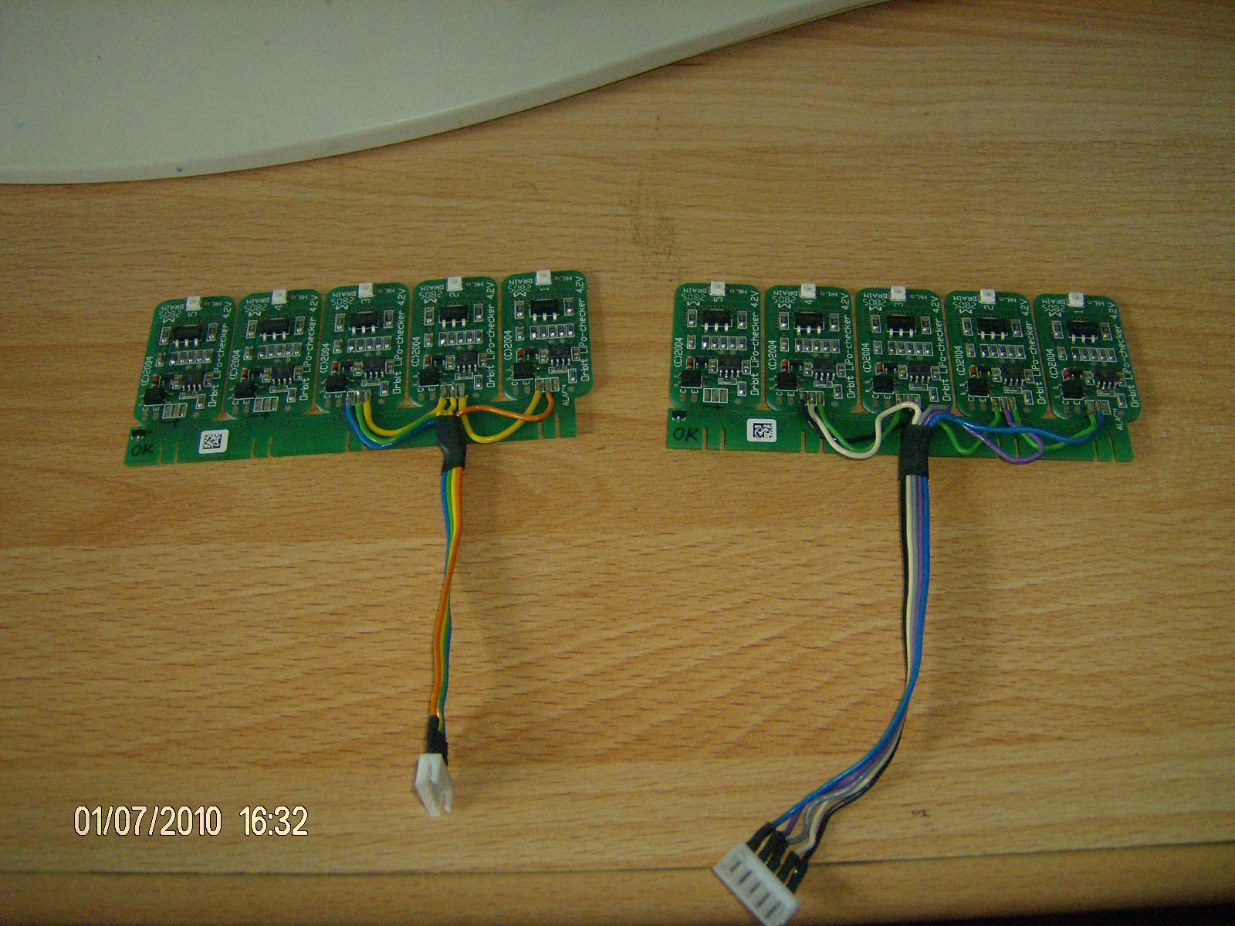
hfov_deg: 51.4
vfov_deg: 39.7
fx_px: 1284
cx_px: 618
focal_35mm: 36
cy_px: 463
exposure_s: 1/60
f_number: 2.8
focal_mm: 6
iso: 200
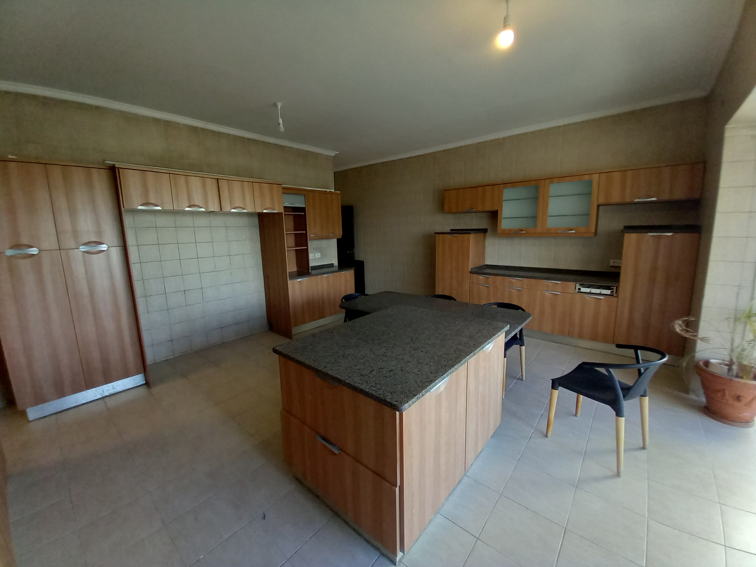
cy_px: 284
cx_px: 378
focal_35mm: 13
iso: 100
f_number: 2.2
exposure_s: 1/50
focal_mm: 1.13
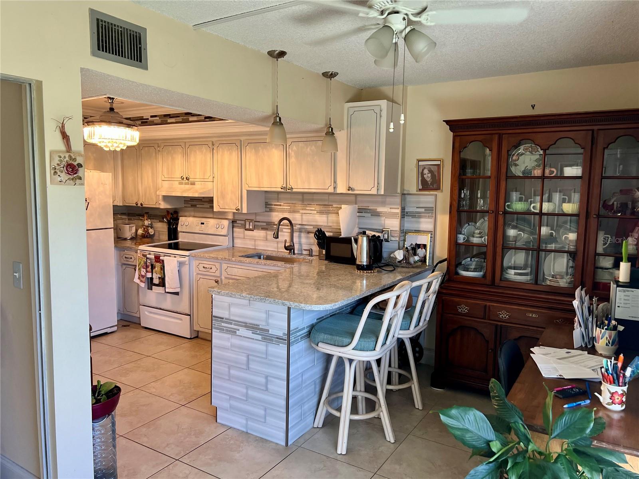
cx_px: 320
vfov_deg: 53.1
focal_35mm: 26
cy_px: 240
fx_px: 480
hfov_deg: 67.3
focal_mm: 5.7
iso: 125
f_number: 1.5
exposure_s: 1/120
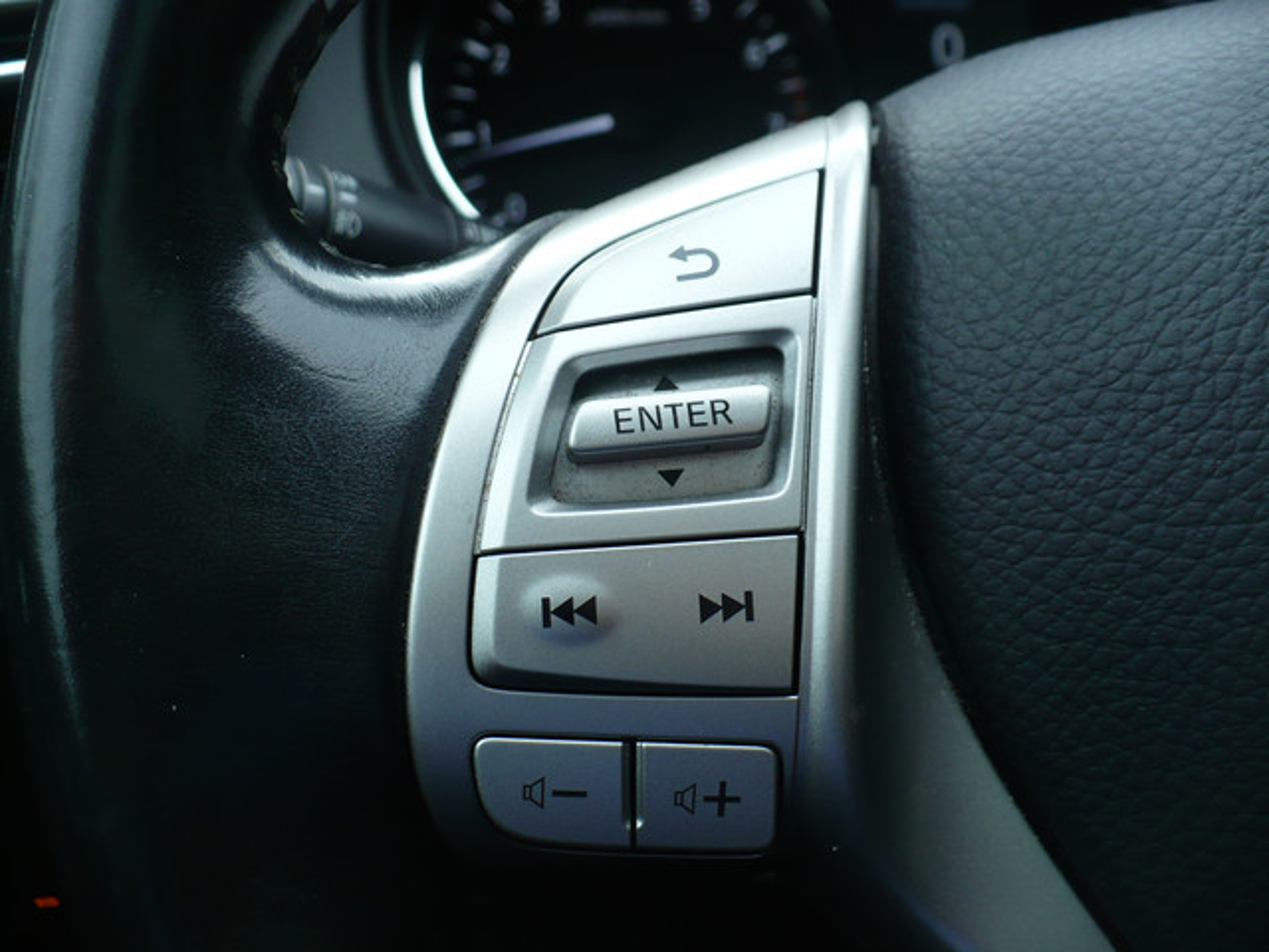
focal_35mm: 37
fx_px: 1356
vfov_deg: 38.7
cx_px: 634
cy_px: 476
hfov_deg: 50.1
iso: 100
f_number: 2.8
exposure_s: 1/100
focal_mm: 6.1
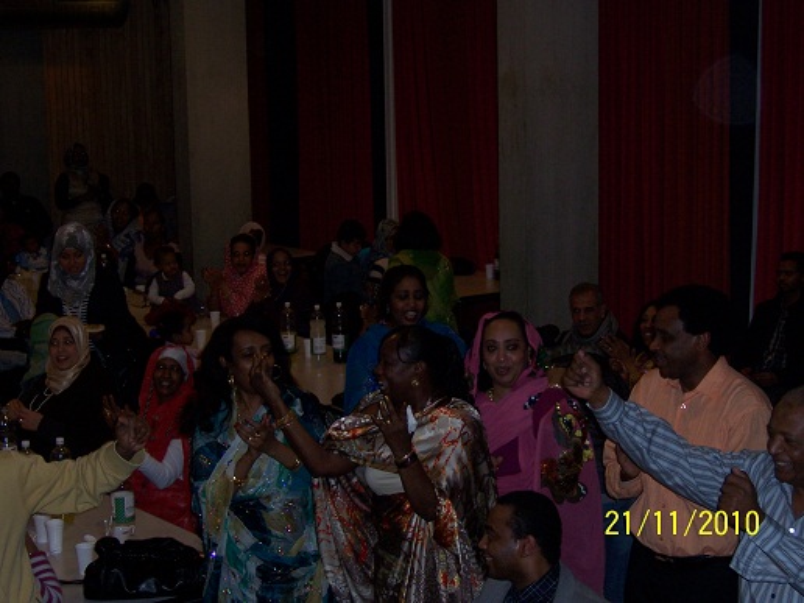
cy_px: 302
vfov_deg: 20.2
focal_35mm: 73
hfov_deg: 26.7
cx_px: 402
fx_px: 1696
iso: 140
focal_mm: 12.1
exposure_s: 1/90
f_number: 4.3
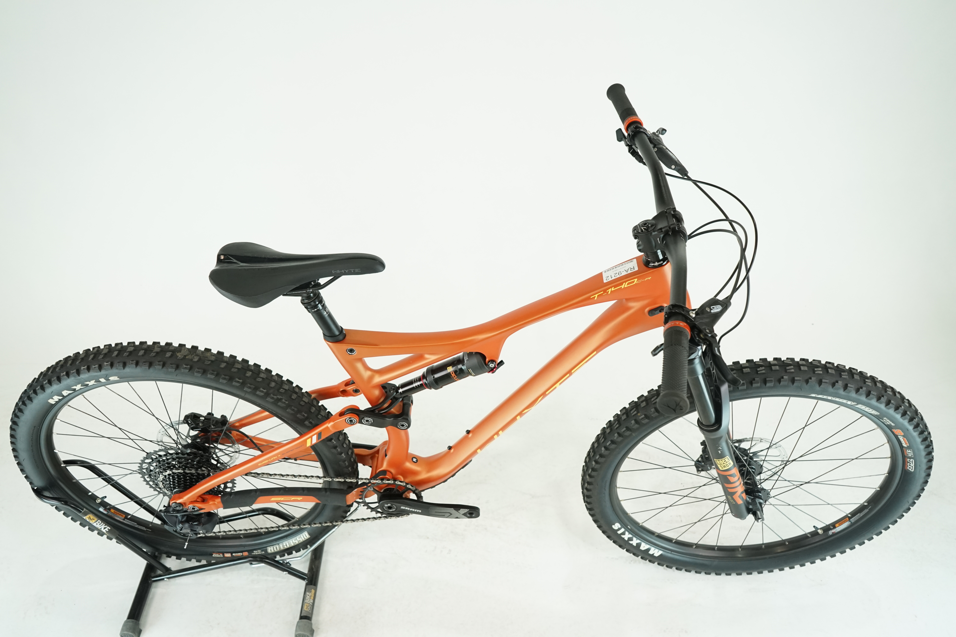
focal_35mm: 28
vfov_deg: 46.4
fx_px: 743
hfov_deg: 65.5
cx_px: 478
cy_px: 318
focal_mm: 28
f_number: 5.6
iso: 1600
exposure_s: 1/200
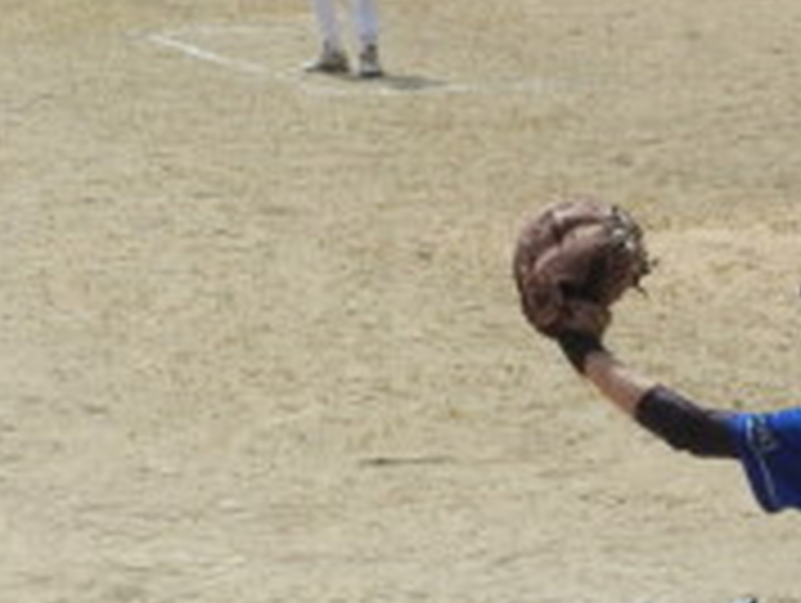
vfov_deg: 6.8
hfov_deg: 9.0
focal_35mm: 219
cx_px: 72
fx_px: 5074
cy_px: 567
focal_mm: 11.6
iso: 100
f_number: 4.2
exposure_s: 1/1250
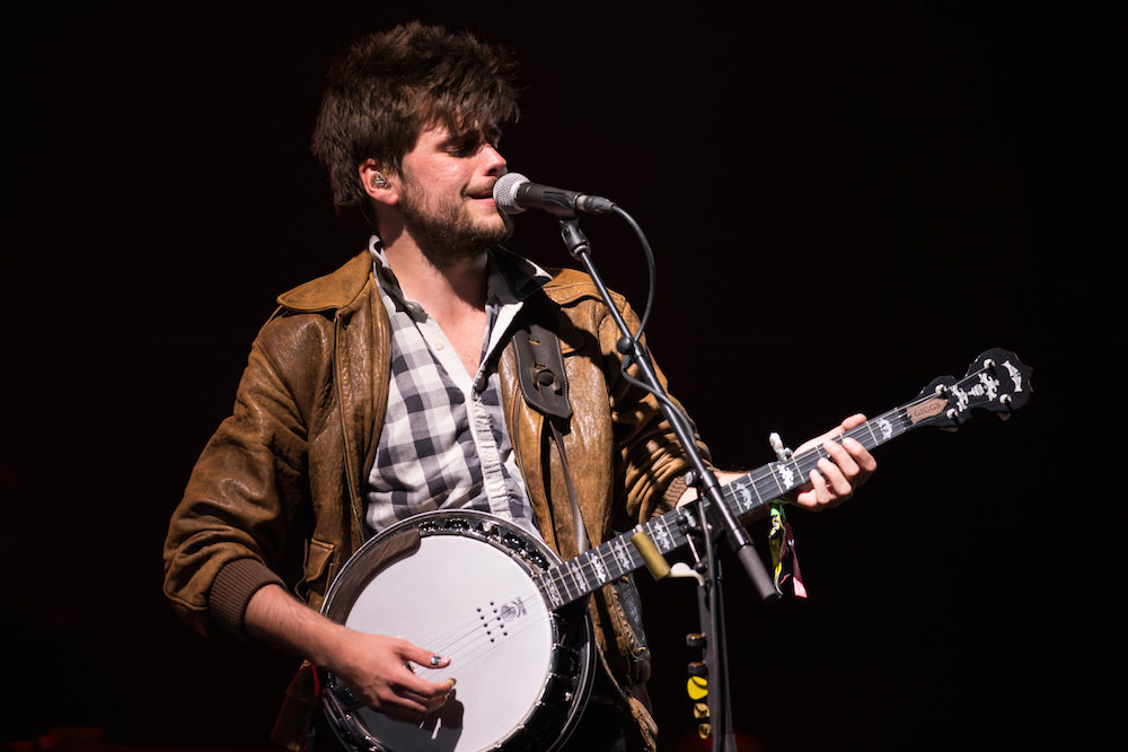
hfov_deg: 6.9
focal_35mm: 300
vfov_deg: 4.6
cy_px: 376
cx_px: 564
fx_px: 9396
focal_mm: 300
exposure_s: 1/640
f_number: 5
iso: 500
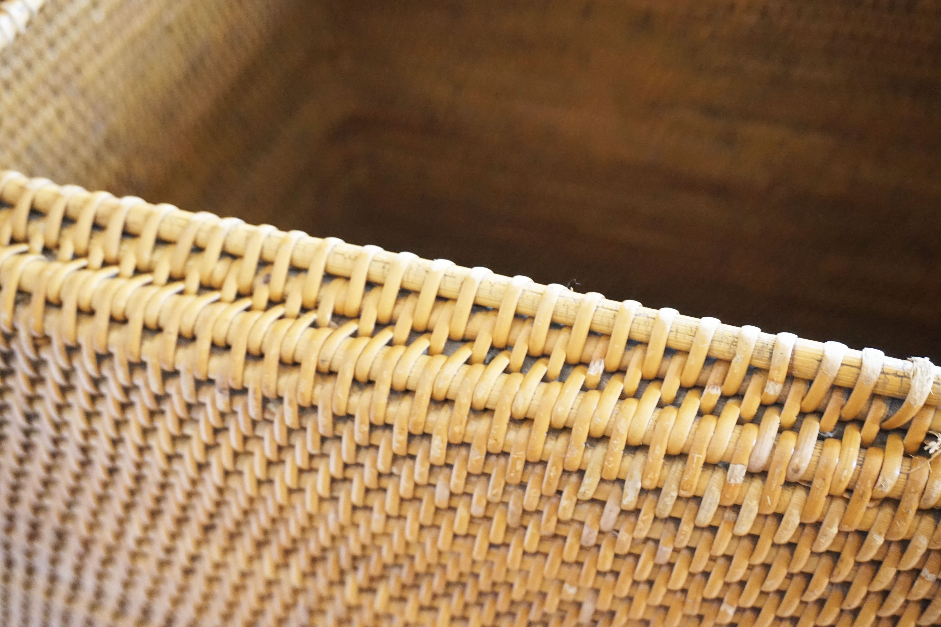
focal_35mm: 40
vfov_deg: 33.0
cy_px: 314
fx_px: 1058
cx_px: 470
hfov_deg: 47.9
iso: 3200
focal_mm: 27
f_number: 4.5
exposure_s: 1/25
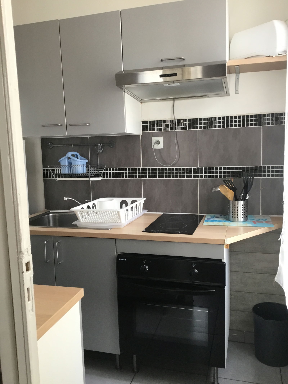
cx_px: 144
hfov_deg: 45.4
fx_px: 344
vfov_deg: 58.3
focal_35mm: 31
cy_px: 192
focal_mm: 3.3
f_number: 2.4
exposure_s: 1/33
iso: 50
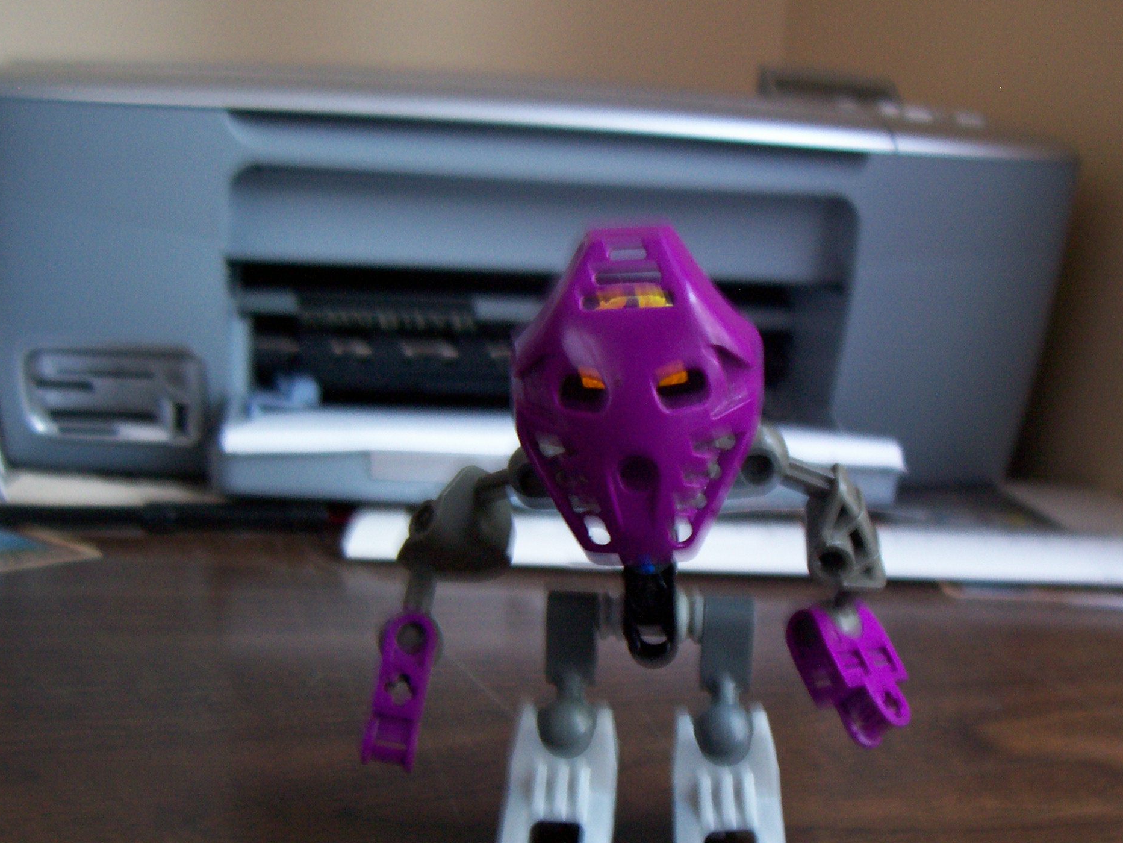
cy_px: 516
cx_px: 667
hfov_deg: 44.6
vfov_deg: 34.2
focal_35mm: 42
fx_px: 1363
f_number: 2.7
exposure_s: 1/8
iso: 160
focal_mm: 5.6
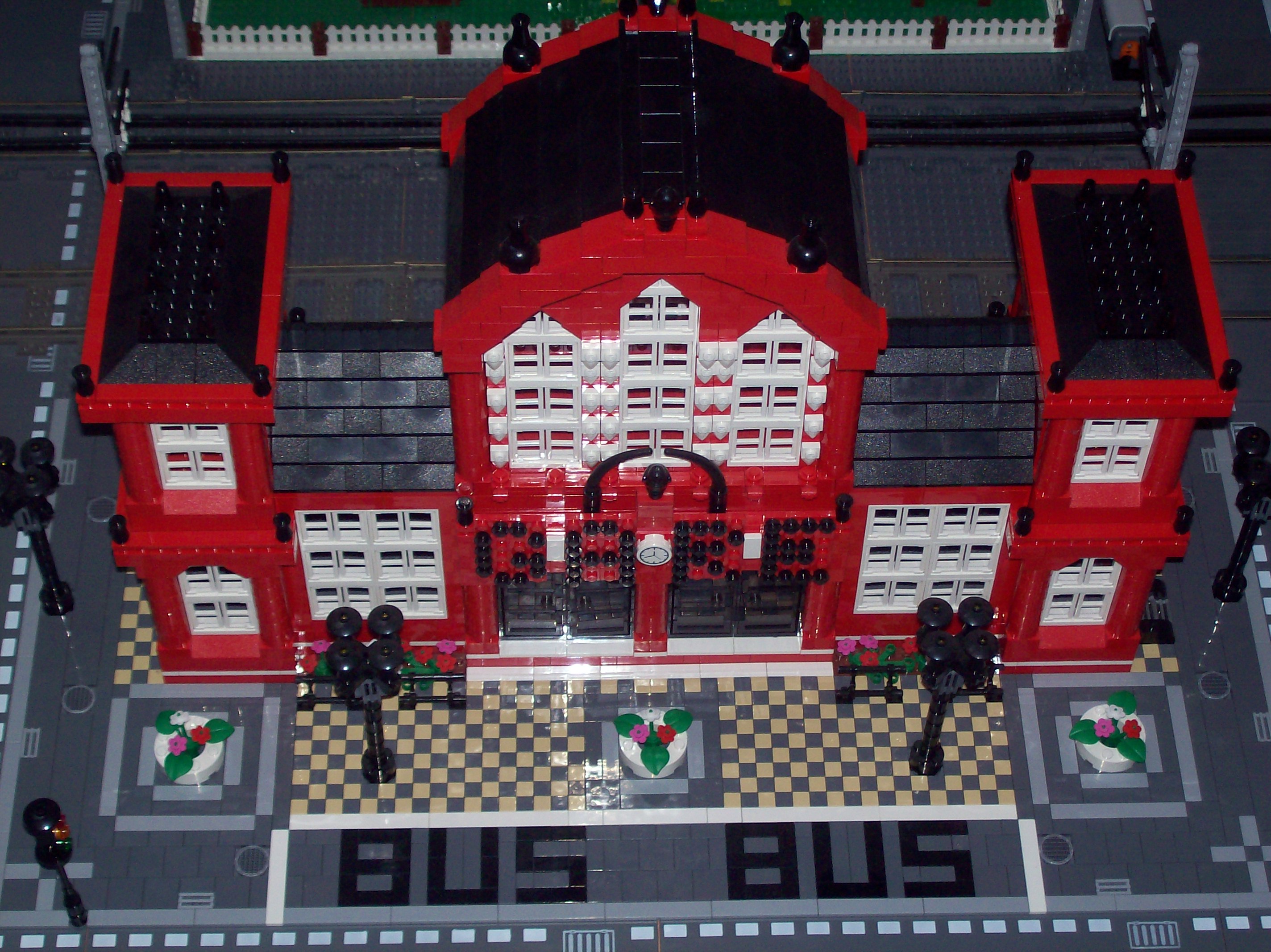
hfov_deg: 27.8
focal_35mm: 70
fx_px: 2569
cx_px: 636
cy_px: 476
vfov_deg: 21.0
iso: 80
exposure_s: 1/95.5
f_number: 3.8
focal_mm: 11.6
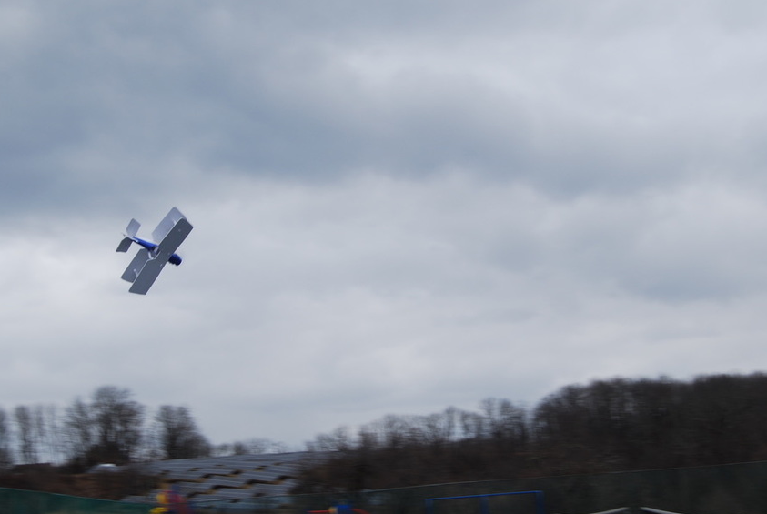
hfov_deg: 38.8
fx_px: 1088
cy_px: 282
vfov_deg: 26.6
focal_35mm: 51
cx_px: 390
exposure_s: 1/125
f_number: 5.6
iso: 100
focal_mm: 28
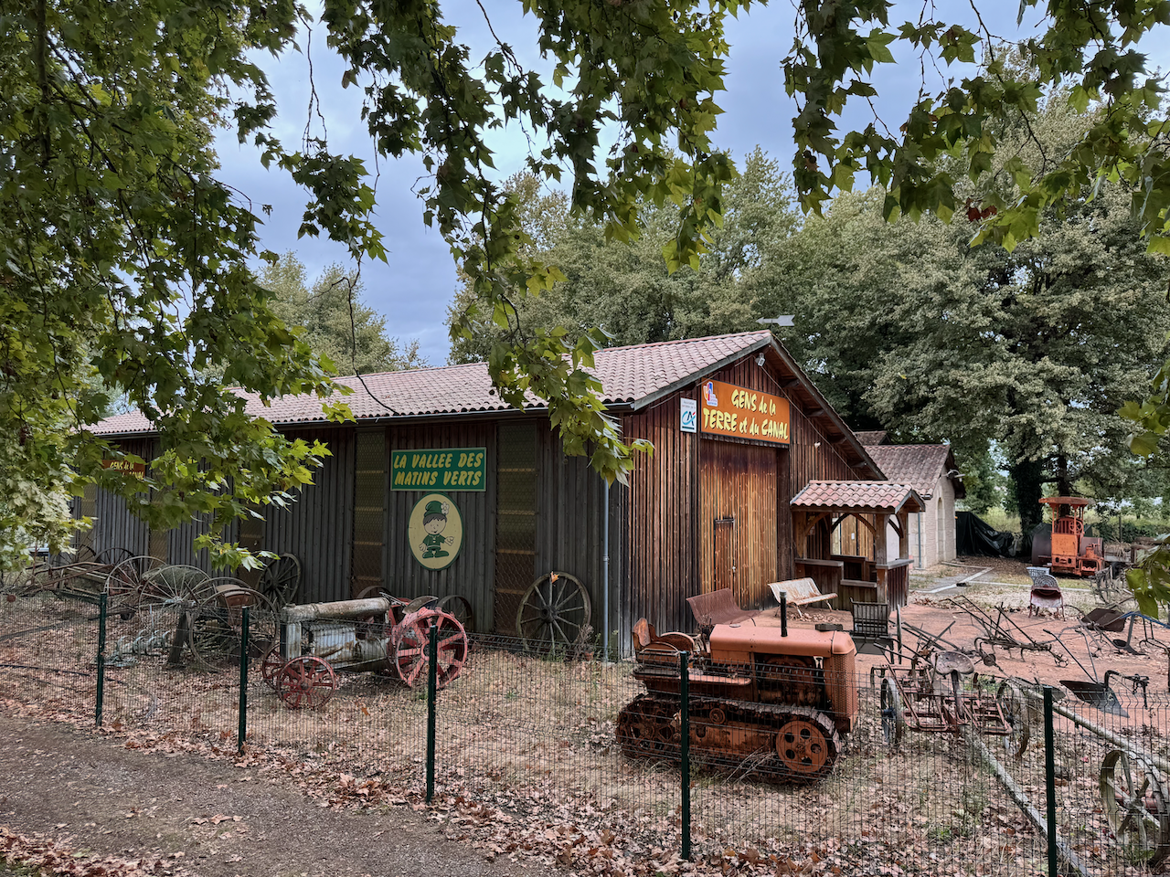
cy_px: 438
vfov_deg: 56.8
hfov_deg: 71.6
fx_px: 811
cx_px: 585
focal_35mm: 24
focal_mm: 6.76
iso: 80
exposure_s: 1/747
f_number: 1.78
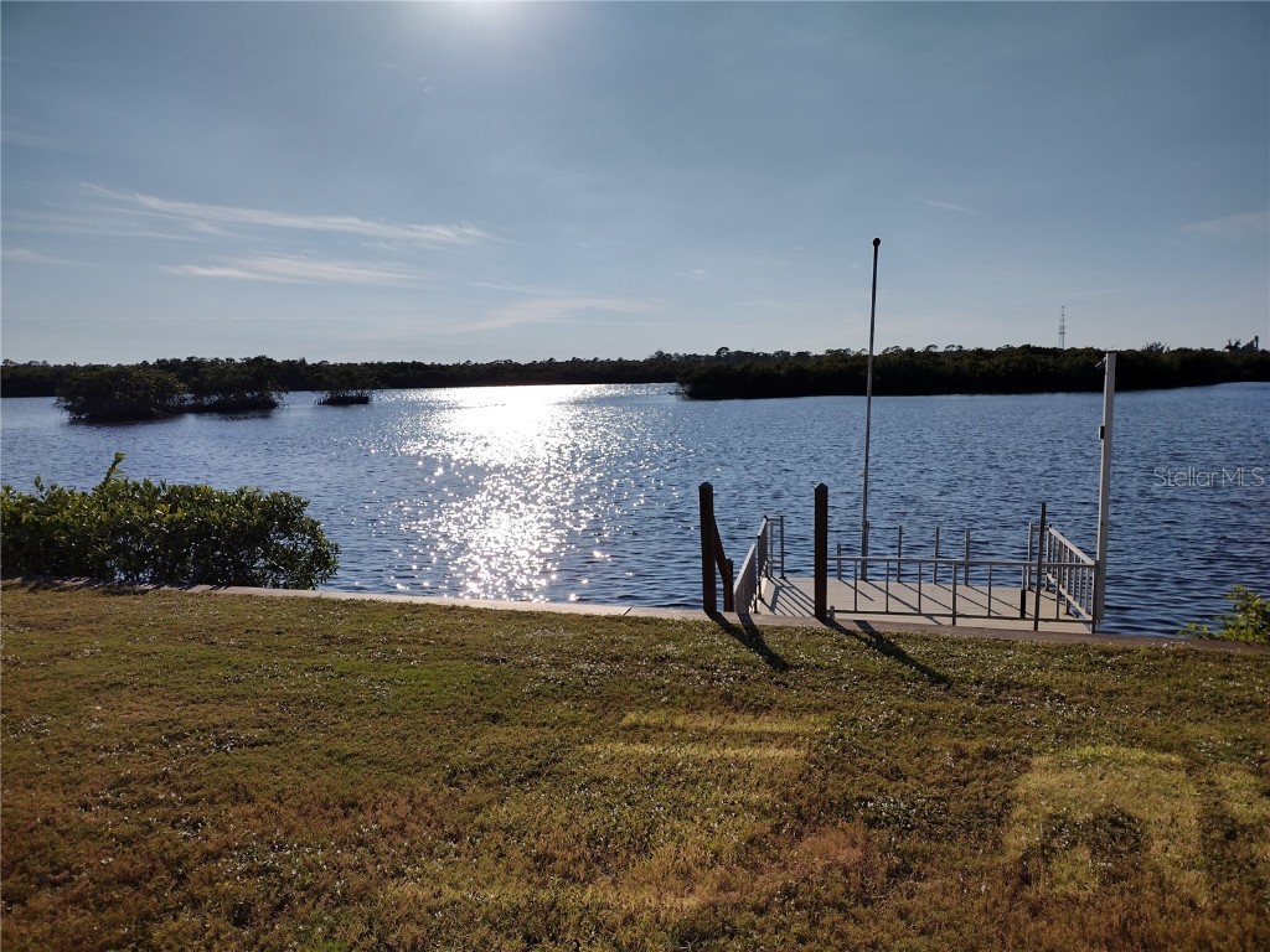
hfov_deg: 65.3
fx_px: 991
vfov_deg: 51.4
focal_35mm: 27
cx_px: 635
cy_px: 476
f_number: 1.7
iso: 100
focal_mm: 4.71
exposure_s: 1/9015
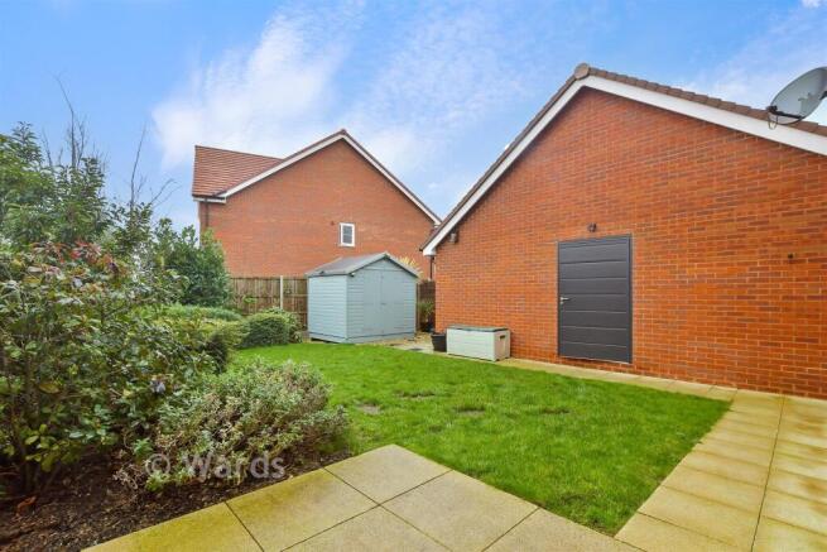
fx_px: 345
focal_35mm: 15
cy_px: 276
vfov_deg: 77.4
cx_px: 414
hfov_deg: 100.4
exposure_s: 1/125
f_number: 8
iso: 400
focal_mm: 10
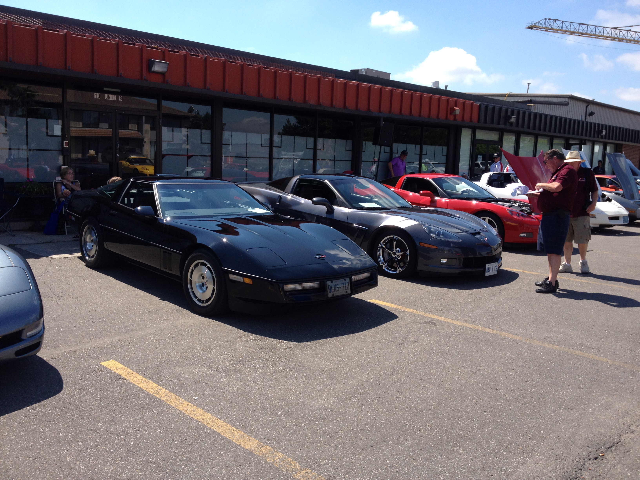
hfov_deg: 52.6
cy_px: 240
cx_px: 320
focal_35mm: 35
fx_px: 647
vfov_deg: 40.7
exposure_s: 1/1227
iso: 50
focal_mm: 4.28
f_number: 2.4
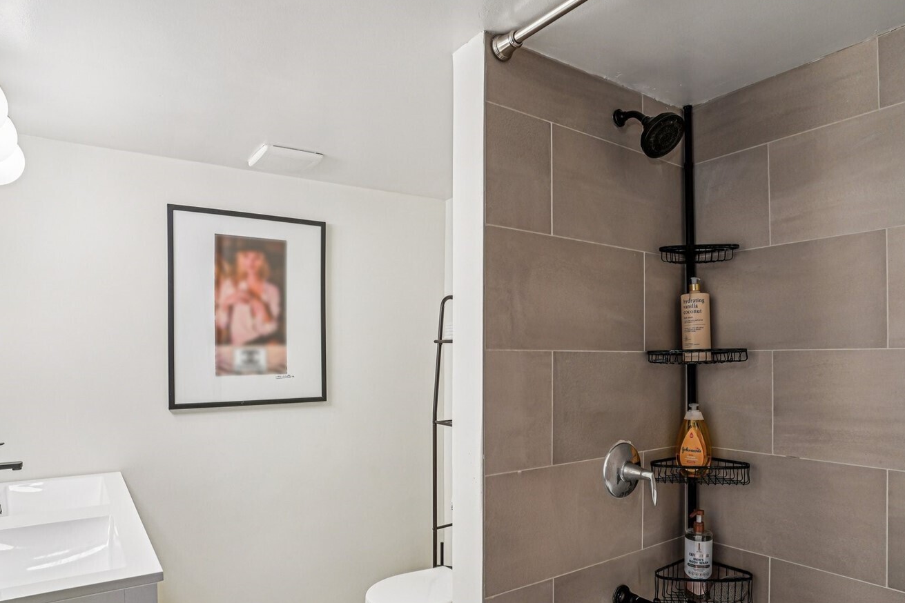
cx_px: 473
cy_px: 360
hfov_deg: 78.5
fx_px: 553
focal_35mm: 22
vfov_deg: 56.8
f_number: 8
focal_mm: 17
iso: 400
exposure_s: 1/6
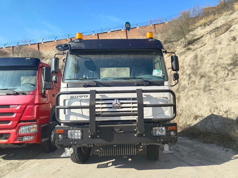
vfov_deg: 58.9
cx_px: 119
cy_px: 89
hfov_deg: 73.9
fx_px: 158
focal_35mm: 23
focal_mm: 5.59
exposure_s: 1/287
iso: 100
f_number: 1.88
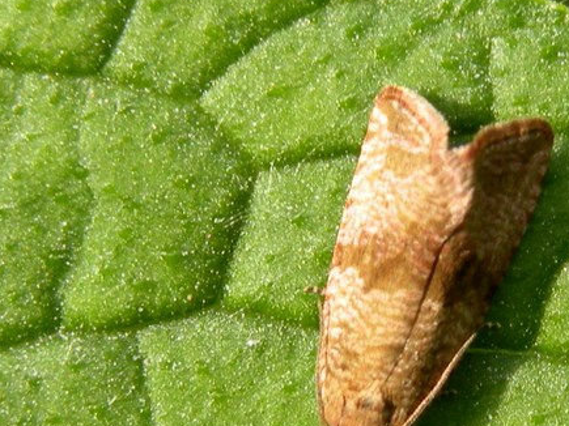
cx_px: 429
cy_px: 312
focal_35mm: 103
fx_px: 1693
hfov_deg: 19.0
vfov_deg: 14.3
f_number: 4.5
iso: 64
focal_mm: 9.8
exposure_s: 1/129
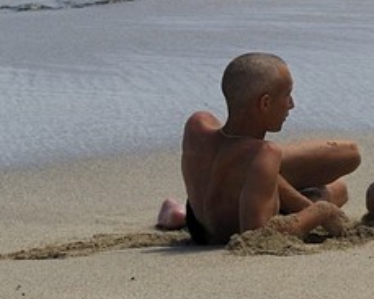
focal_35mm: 380
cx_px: 1163
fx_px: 4204
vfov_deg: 4.0
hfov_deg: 4.8
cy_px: -538
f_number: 14
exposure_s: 1/320
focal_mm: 58
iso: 200
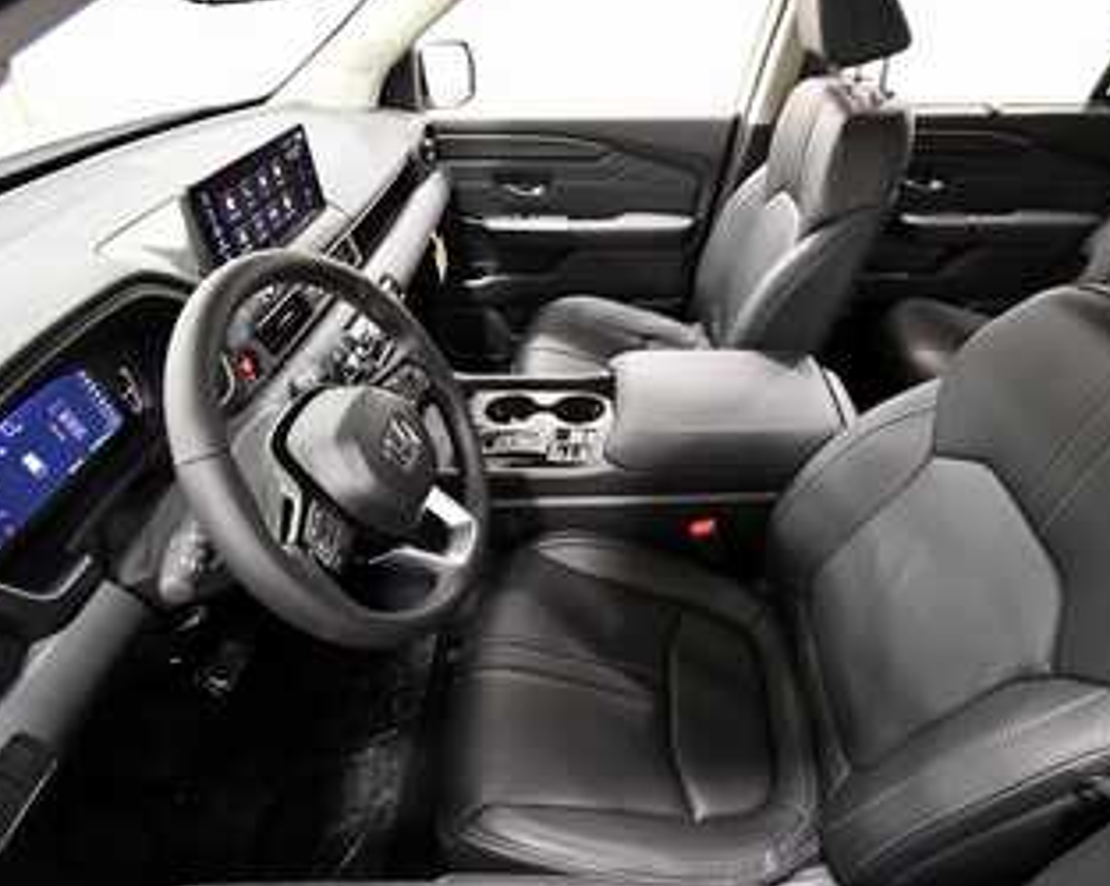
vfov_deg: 73.7
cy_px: 455
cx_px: 624
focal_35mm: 18
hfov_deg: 86.0
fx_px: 591
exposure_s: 1/60
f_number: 4.5
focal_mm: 10
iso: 3600
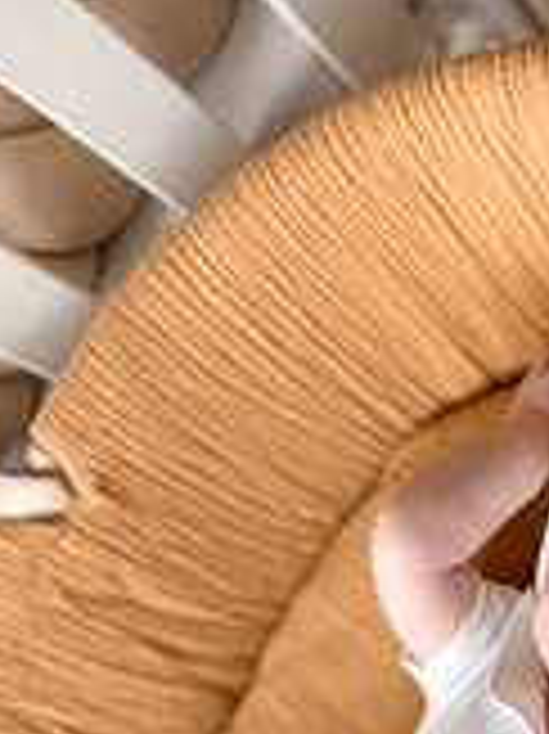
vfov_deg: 31.2
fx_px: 1186
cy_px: 770
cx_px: 500
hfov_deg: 25.2
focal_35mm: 56
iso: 100
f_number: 1.8
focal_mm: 4.25
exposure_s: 1/120
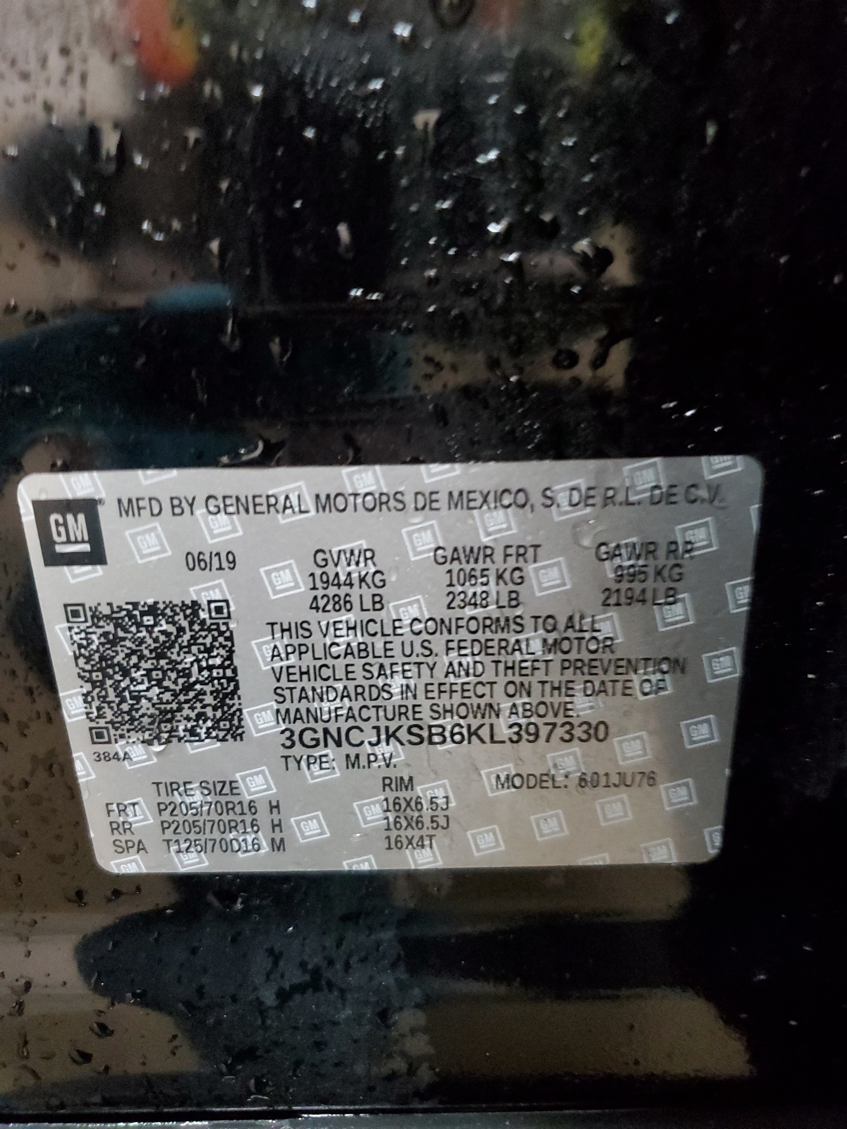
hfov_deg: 53.1
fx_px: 848
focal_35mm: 26
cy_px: 564
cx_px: 424
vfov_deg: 67.3
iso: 520
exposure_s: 1/15
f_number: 1.5
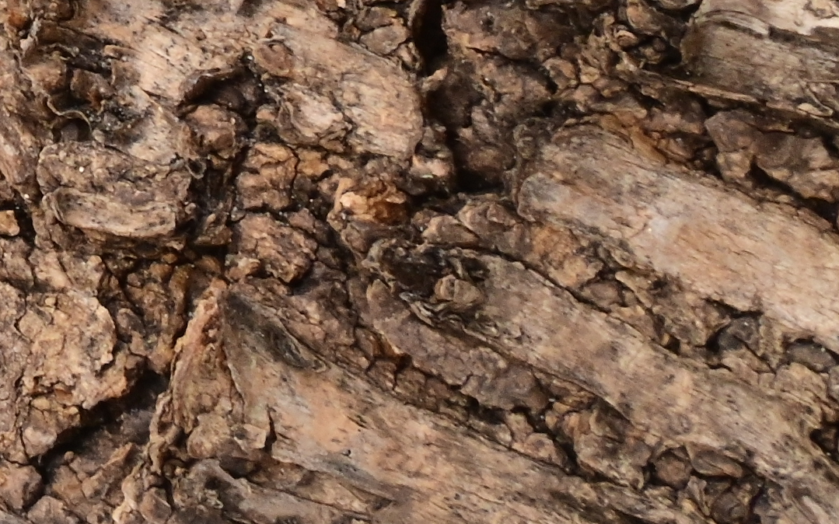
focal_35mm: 142
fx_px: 3246
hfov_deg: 13.0
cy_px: -510
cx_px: -774
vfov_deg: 8.7
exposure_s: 1/15
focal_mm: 24
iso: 500
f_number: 22
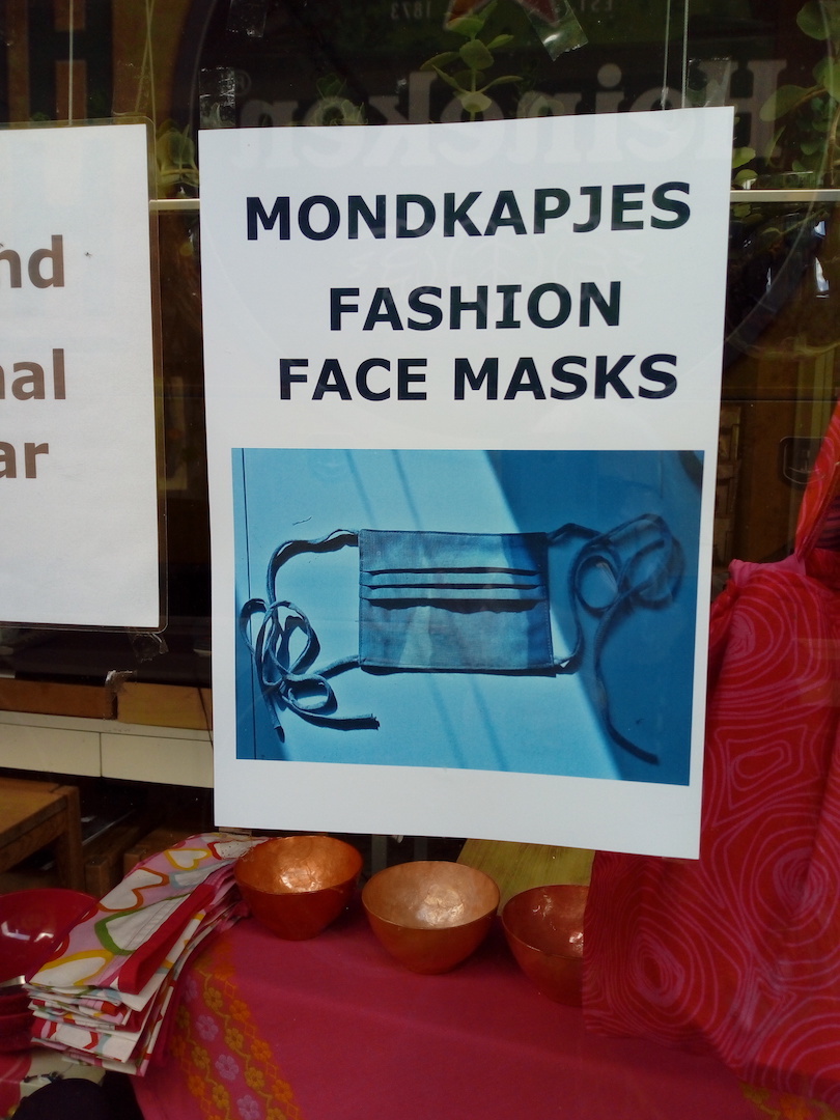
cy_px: 560
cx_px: 420
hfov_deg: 51.4
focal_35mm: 27
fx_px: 874
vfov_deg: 65.3
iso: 119
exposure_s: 1/229
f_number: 2
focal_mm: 3.5
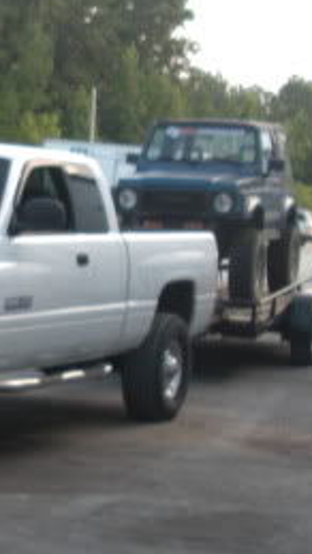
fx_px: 1777
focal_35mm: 121
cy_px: 272
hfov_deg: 9.6
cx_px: -205
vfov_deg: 17.7
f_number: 2.8
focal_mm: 6.3
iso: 50
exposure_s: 1/80
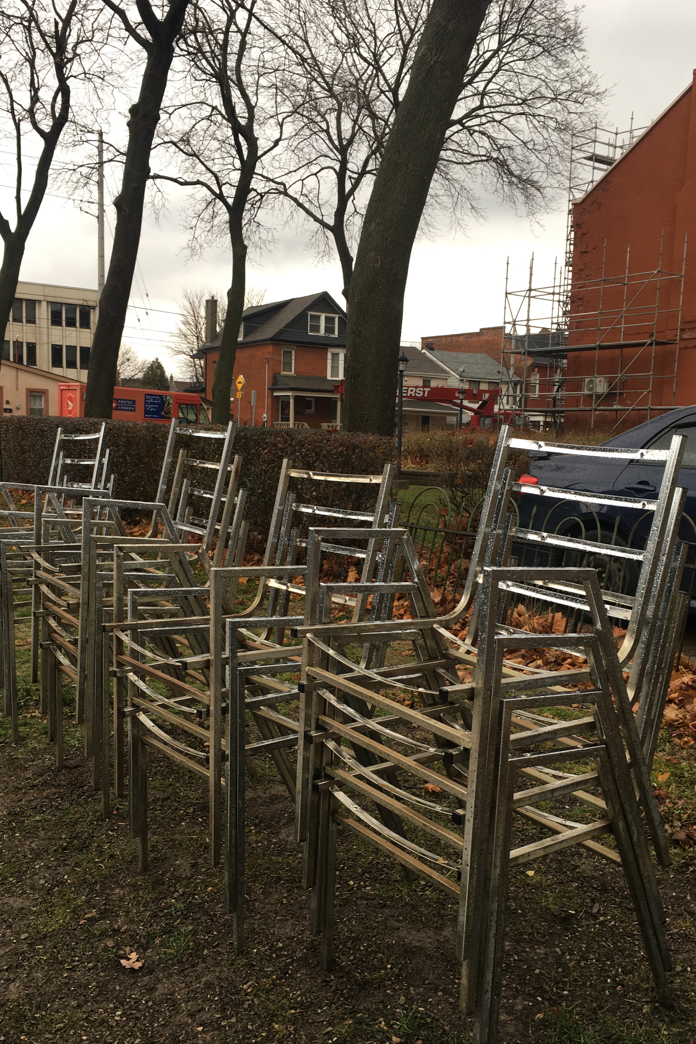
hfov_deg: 38.9
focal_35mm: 34
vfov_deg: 55.7
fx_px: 986
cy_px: 567
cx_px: 341
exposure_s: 1/60
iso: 32
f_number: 2.2
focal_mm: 4.15
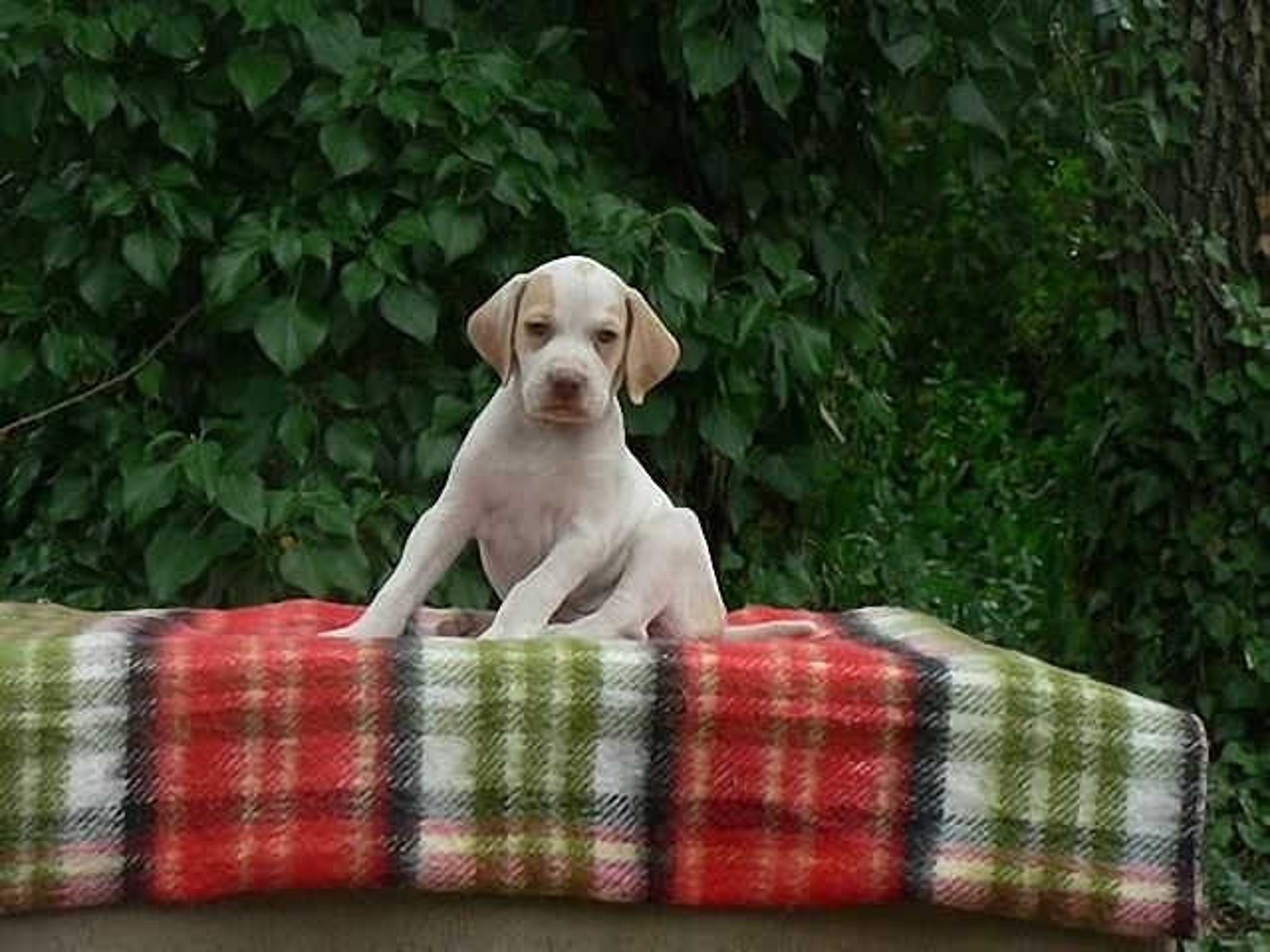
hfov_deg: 19.8
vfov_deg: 14.9
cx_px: 635
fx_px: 3632
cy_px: 476
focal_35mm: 99
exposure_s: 1/125
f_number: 3.2
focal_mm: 16.5
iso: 80
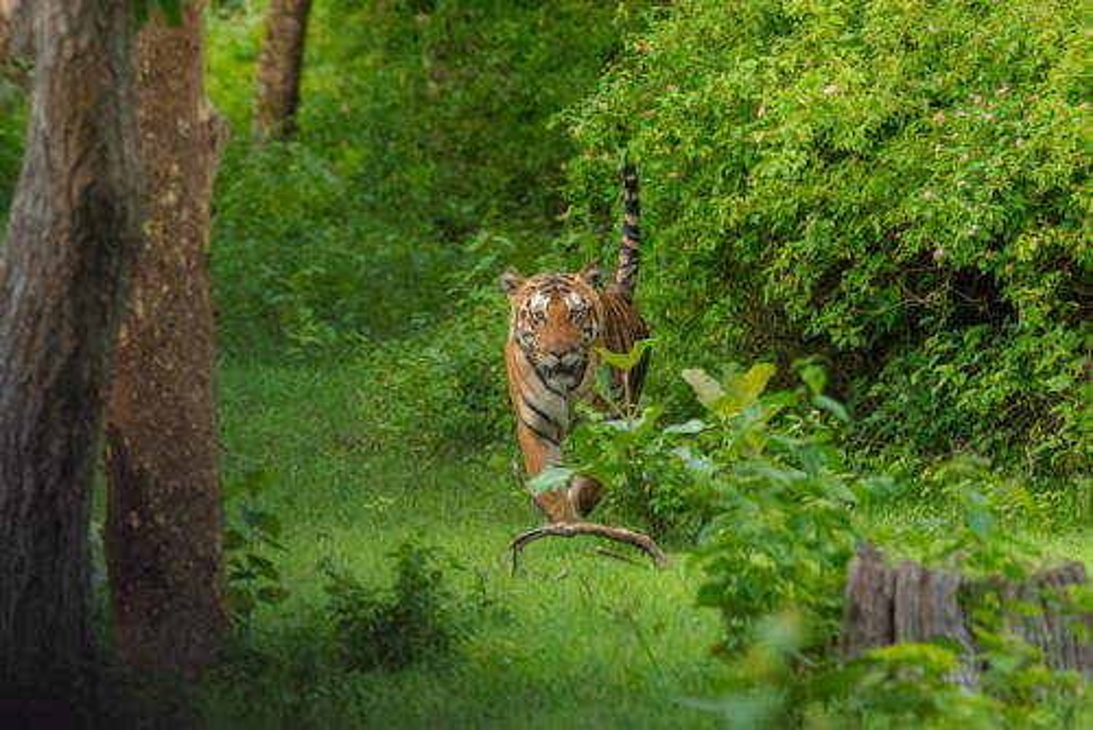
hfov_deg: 3.4
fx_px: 18226
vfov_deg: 2.3
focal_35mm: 600
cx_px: 546
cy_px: 365
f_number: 10
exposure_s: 1/1250
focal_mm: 600
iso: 6400
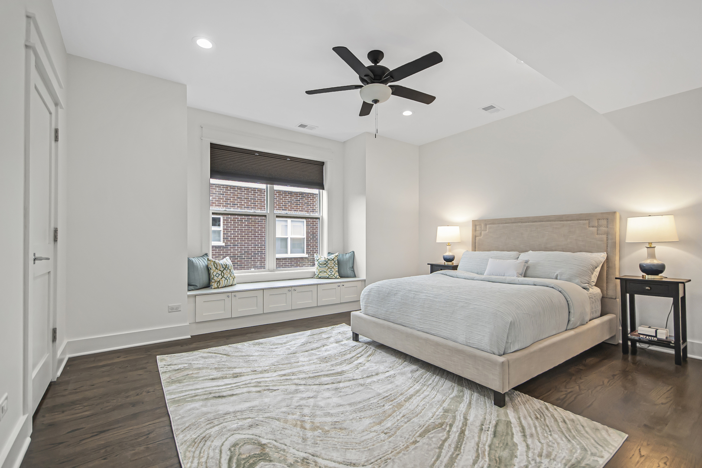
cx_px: 351
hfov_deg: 100.4
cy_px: 234
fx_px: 292
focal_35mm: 15
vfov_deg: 77.3
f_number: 5.6
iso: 800
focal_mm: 10
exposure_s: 1/80
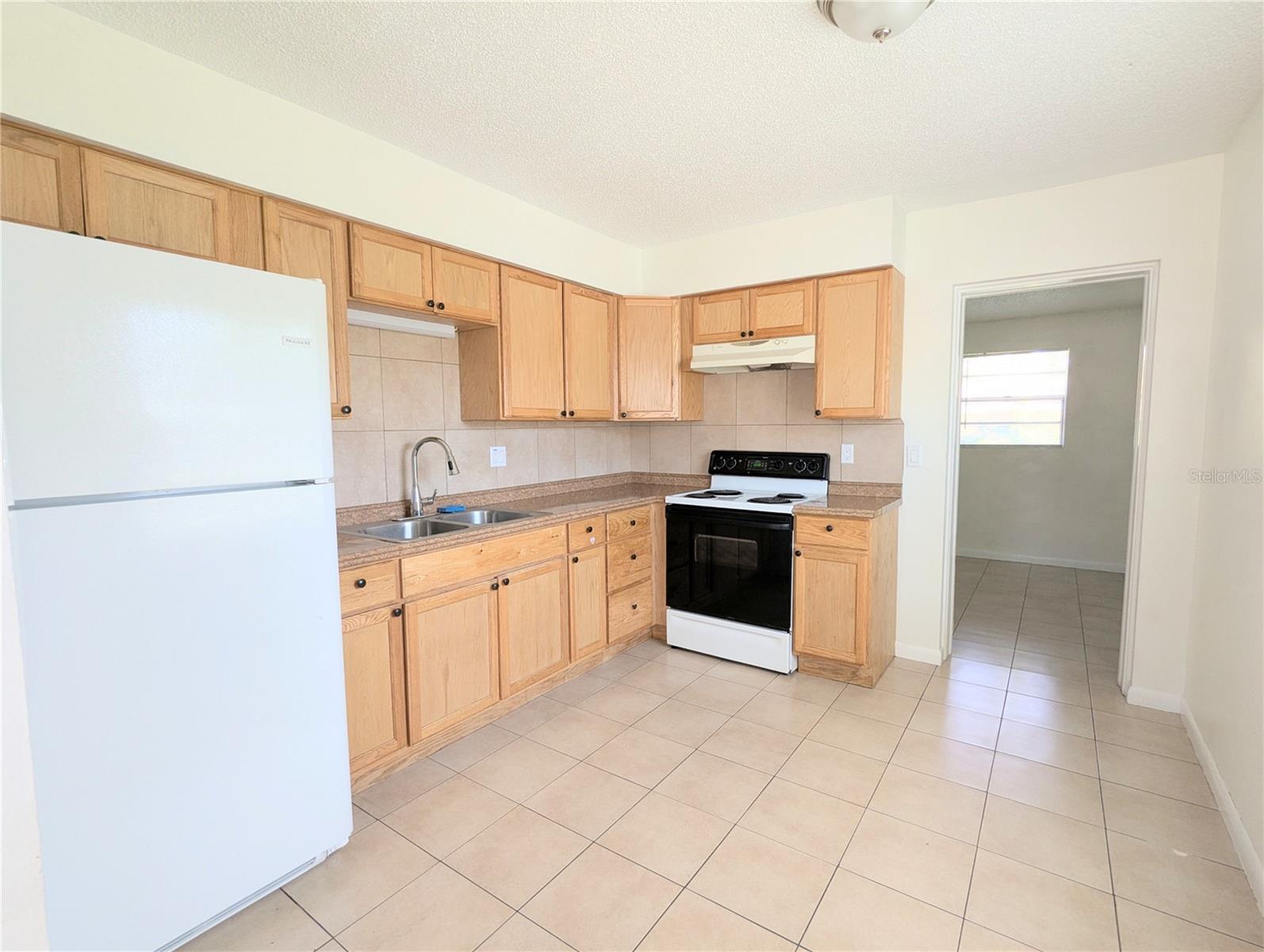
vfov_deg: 78.2
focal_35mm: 16
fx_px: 585
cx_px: 632
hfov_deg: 94.4
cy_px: 476
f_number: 2.2
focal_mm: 2.35
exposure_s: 1/45.5
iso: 67
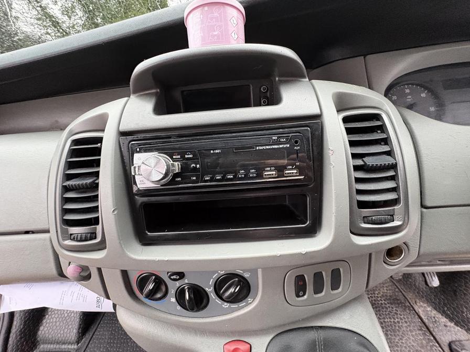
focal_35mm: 14
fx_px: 190
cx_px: 235
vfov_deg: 85.7
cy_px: 176
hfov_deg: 102.1
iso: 800
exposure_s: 1/60
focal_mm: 2.22
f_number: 2.2
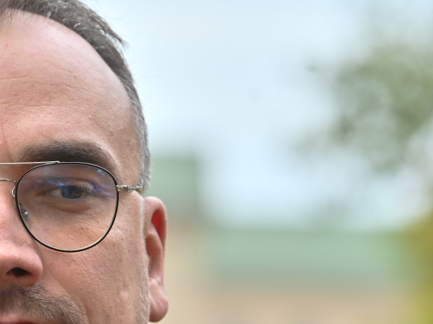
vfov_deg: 3.1
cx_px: 8
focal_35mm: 478
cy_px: 252
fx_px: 5978
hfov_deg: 4.1
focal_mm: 180
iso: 125
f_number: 6.3
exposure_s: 1/200
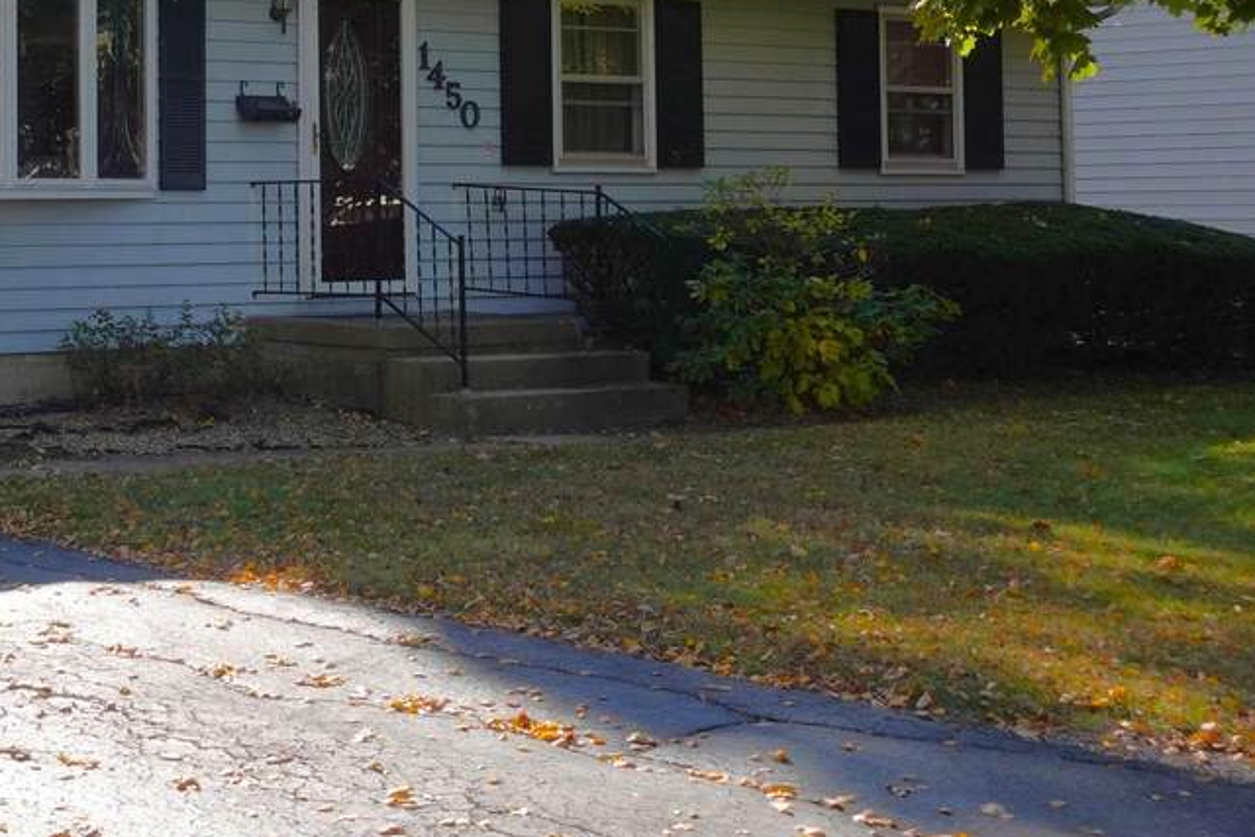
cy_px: 70
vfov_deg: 18.1
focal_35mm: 74
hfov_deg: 26.0
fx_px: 2580
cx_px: 25
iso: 125
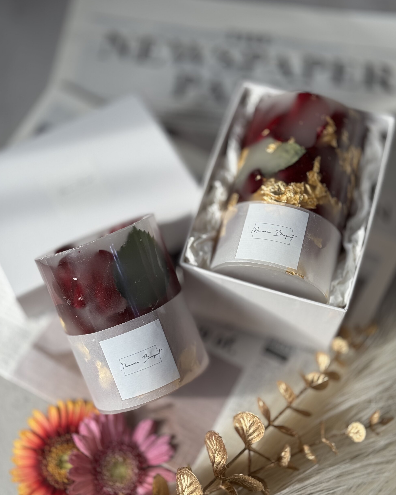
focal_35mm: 51
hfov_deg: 29.7
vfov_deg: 36.6
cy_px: 245
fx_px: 747
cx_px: 200
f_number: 1.78
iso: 64
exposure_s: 1/377
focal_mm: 6.76
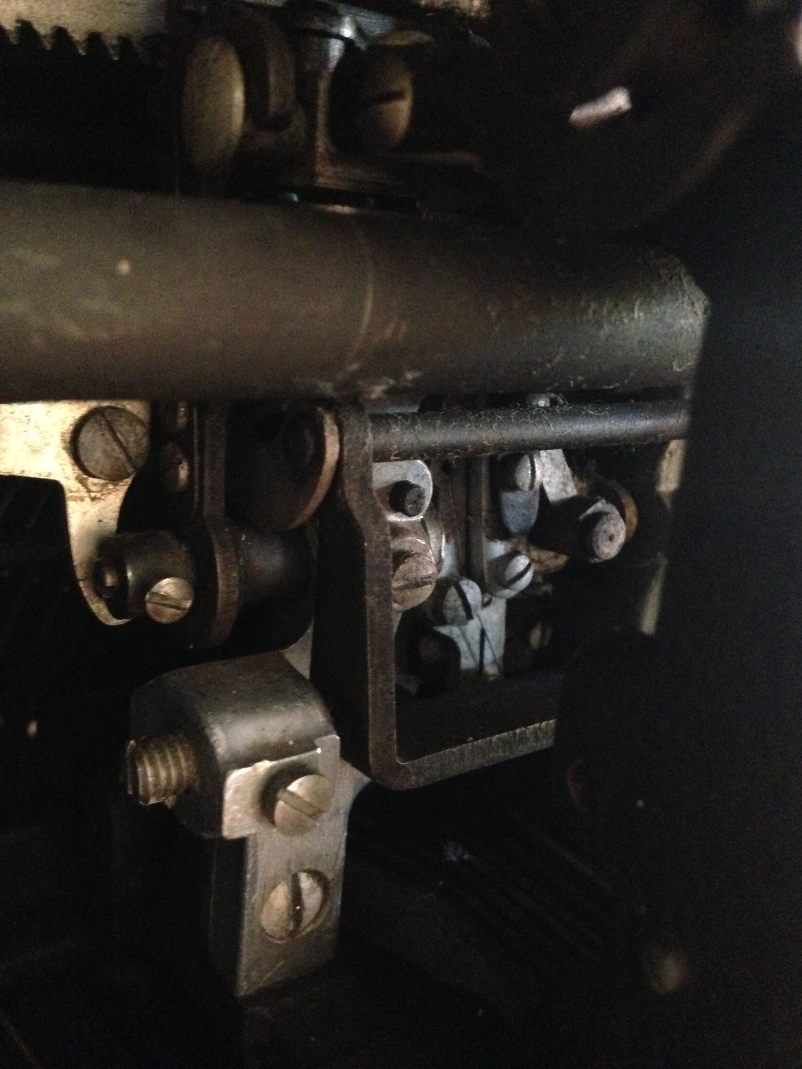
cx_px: 401
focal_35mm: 33
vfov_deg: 55.4
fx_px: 1019
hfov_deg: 42.9
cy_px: 534
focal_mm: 4.12
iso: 800
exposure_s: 1/15
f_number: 2.4
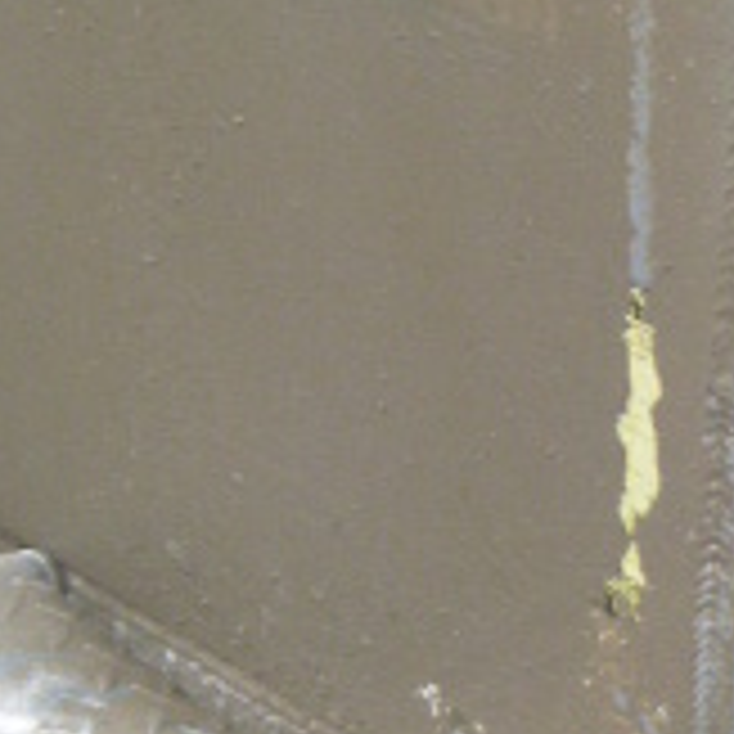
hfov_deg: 13.8
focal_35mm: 125
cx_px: 711
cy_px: 32
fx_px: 2999
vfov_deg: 13.8
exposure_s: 1/60
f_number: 4.4
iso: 125
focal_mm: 6.4
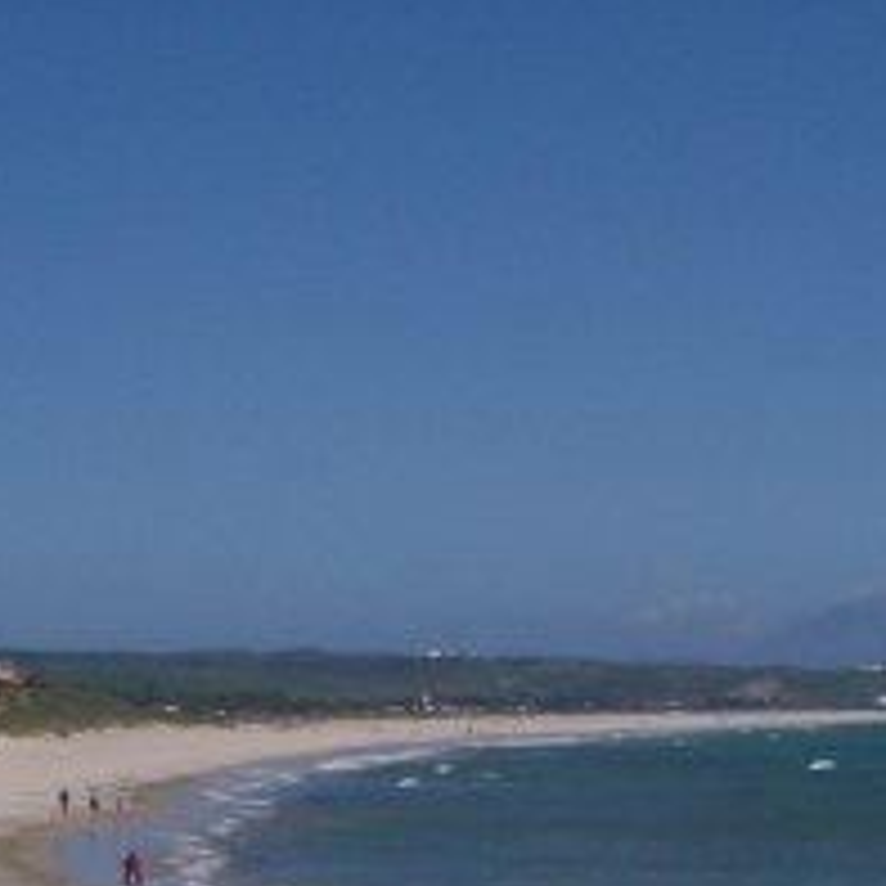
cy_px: 1160
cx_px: 398
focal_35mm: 130
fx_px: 3764
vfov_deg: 13.0
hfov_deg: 13.4
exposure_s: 1/2000
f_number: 4.3
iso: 50
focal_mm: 5.8
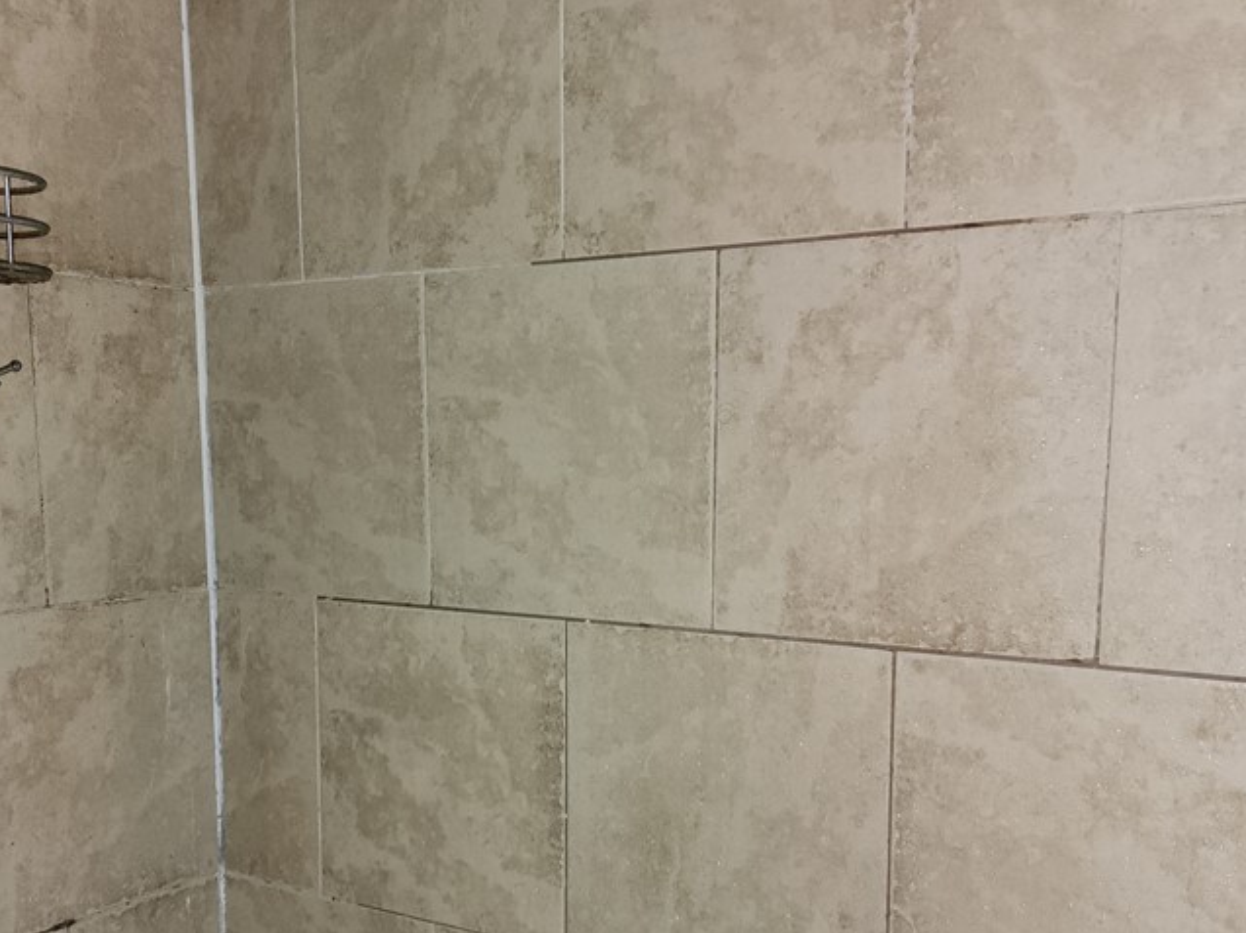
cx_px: 640
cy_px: 622
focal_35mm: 37
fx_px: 1331
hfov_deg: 50.2
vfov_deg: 38.2
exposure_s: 1/24
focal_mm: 6.4
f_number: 1.8
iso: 100
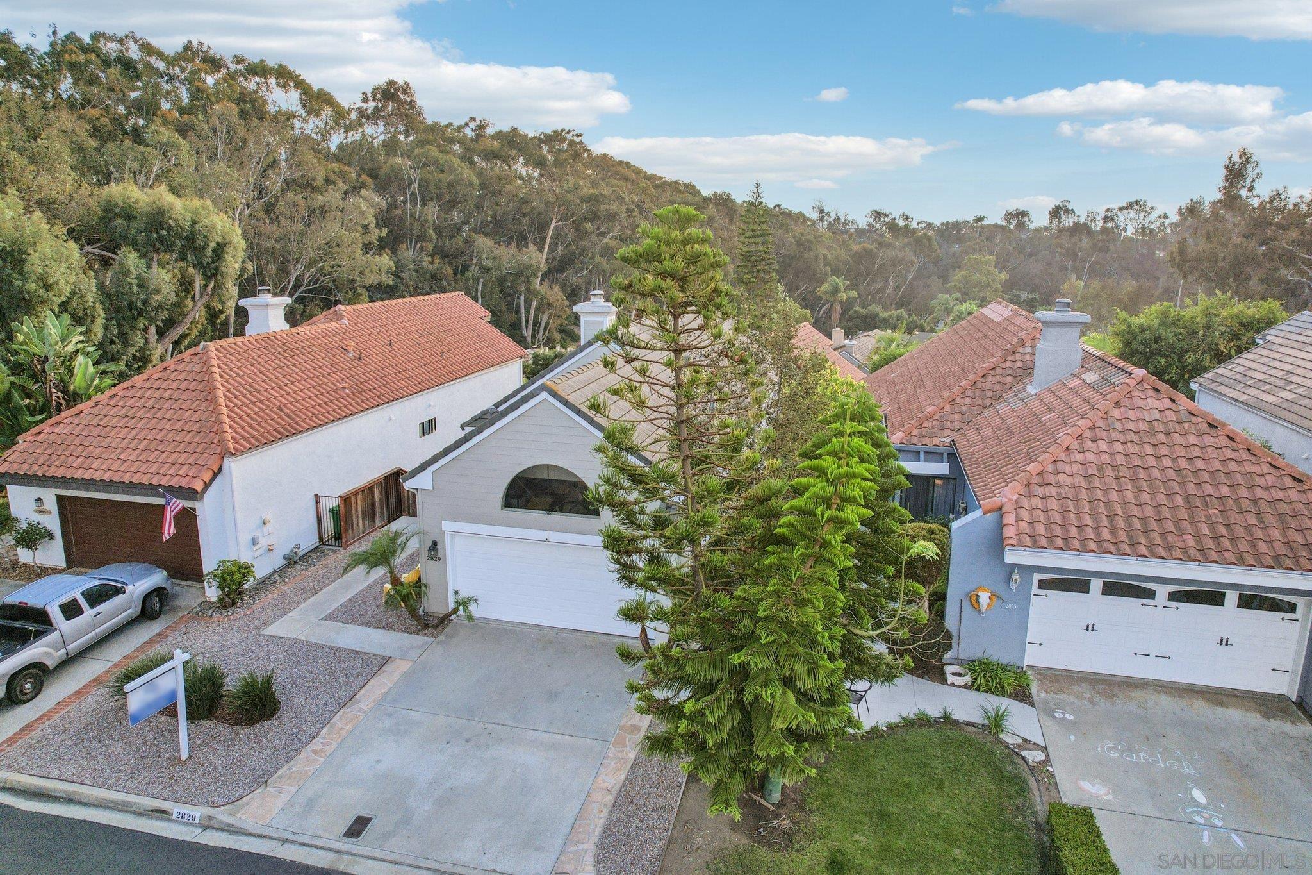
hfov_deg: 78.6
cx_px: 656
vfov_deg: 57.2
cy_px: 438
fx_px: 802
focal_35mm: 22
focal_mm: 8.4
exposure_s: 1/640
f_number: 2.8
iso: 100
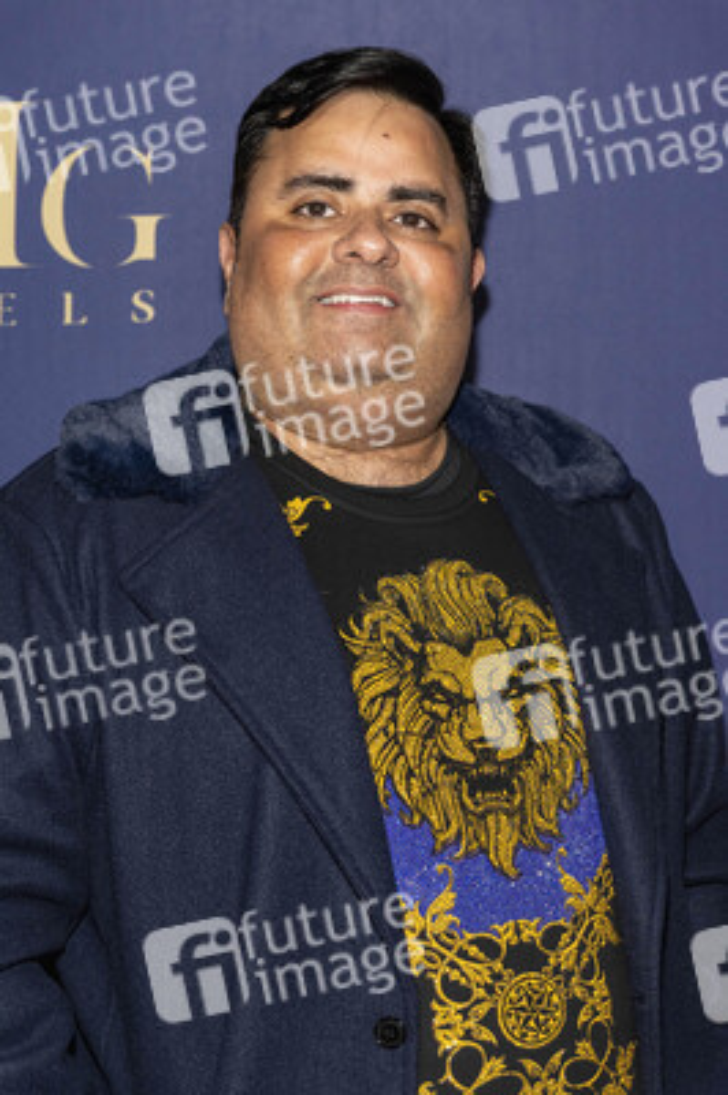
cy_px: 548
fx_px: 2157
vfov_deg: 28.5
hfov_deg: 19.2
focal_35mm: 71
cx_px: 364
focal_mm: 71
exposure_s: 1/200
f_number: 5
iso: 800
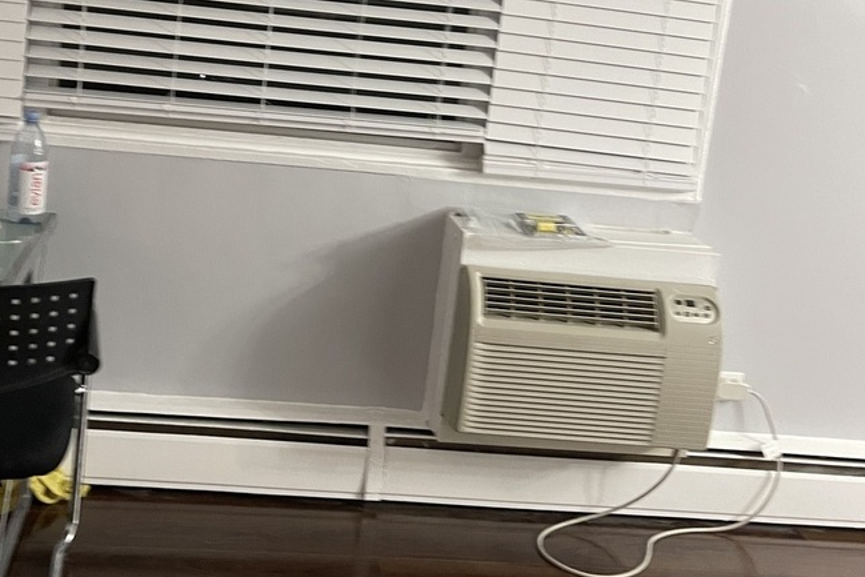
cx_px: 329
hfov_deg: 43.3
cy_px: 145
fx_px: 1081
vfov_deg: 29.4
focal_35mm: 45
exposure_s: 1/40
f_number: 1.6
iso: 400
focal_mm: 5.1
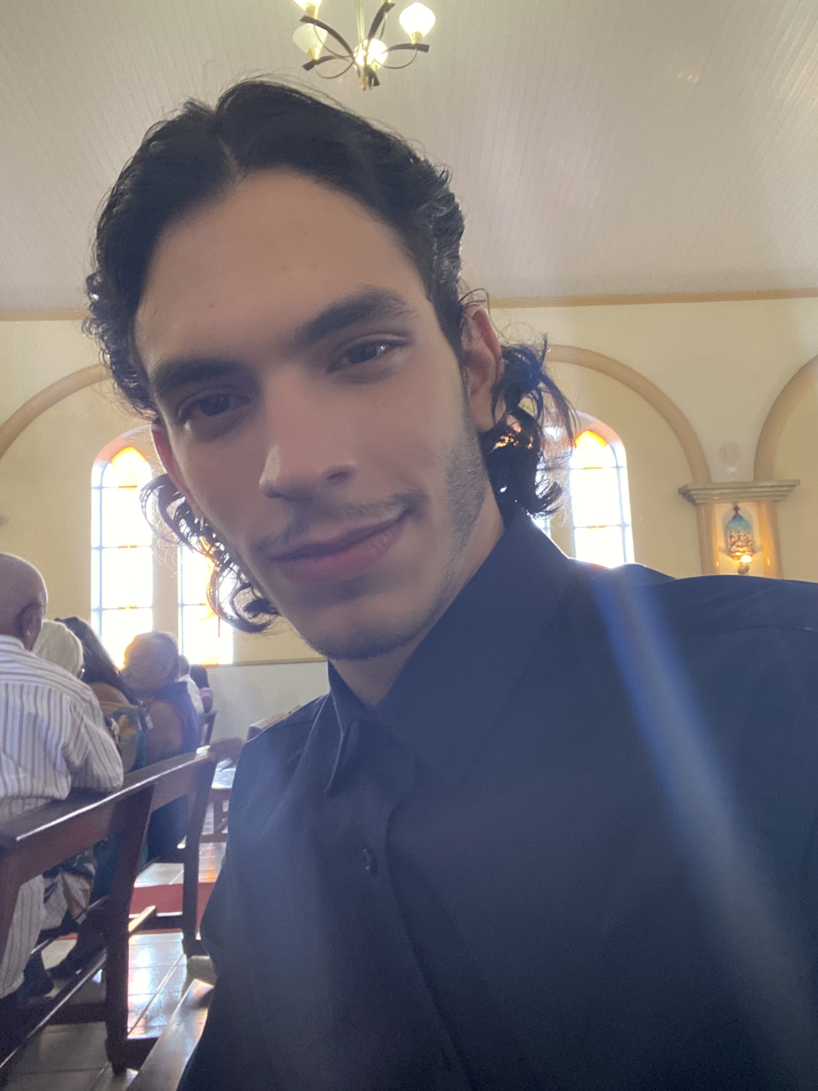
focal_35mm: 30
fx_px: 945
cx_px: 409
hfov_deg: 46.8
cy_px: 546
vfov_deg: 60.0
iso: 250
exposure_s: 1/40
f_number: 2.2
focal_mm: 2.71
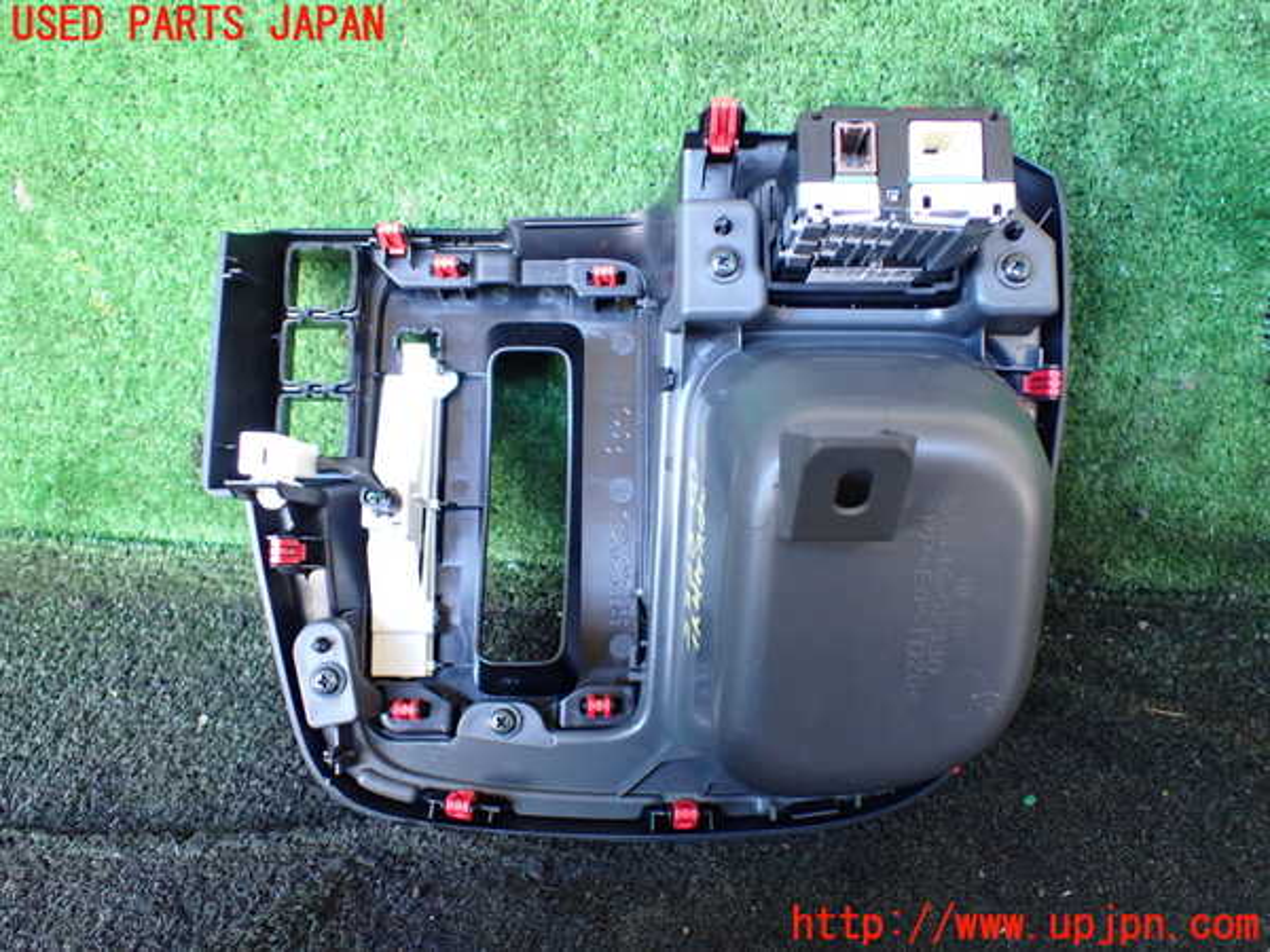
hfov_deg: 60.0
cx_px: 635
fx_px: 1101
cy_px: 476
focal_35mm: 30
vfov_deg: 46.8
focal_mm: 5.4
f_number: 2.3
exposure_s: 1/60
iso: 800
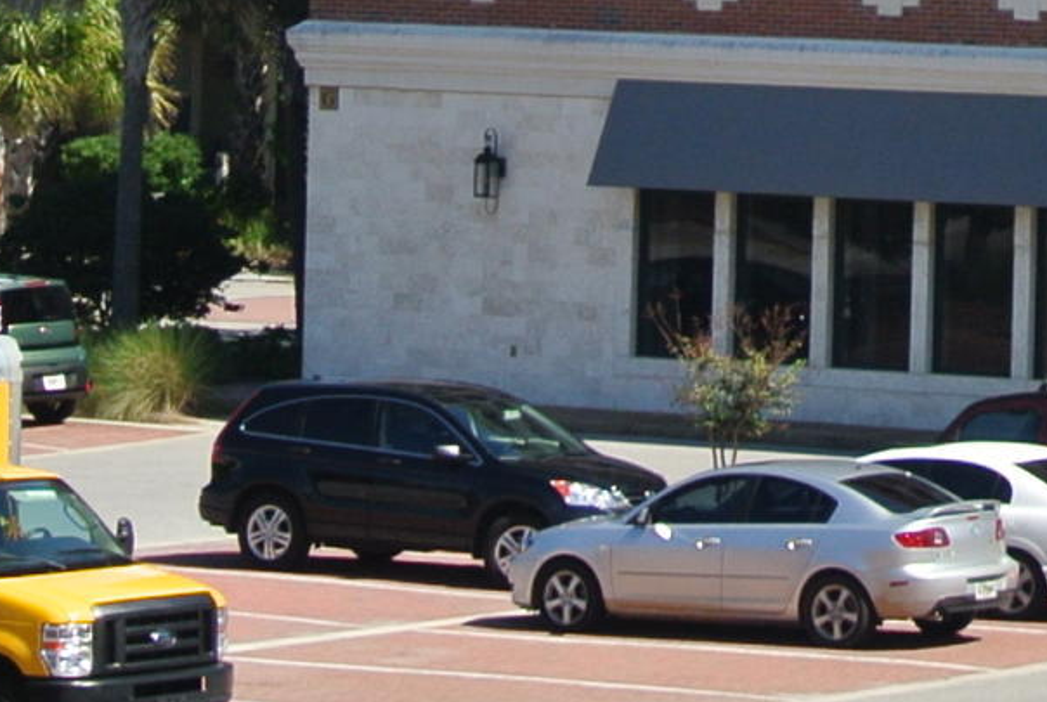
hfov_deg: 7.5
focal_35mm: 268
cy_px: -440
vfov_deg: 5.1
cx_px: 1631
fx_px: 7808
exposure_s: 1/640
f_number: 5
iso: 100
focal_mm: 20.3
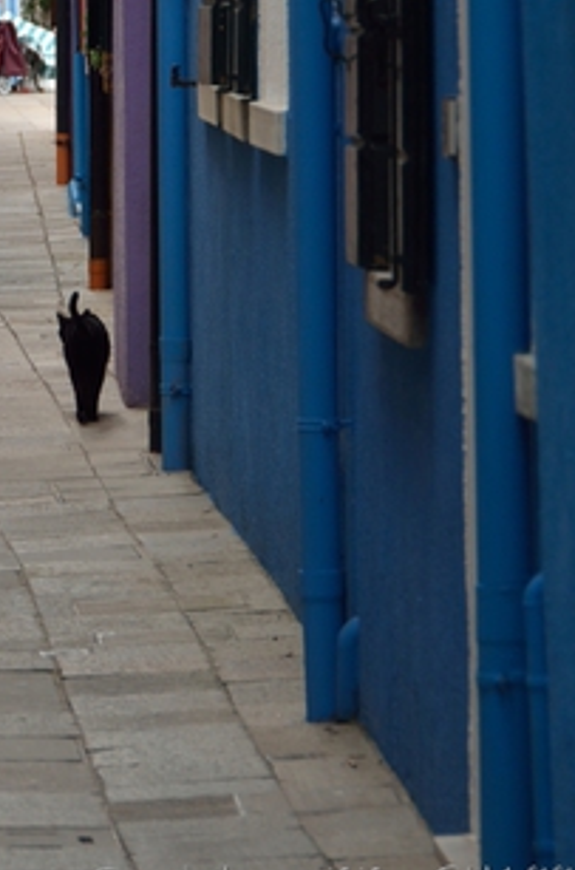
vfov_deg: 6.3
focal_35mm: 325
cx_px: 89
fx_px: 7834
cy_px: -31
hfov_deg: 4.2
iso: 100
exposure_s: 1/125
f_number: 5.3
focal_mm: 95
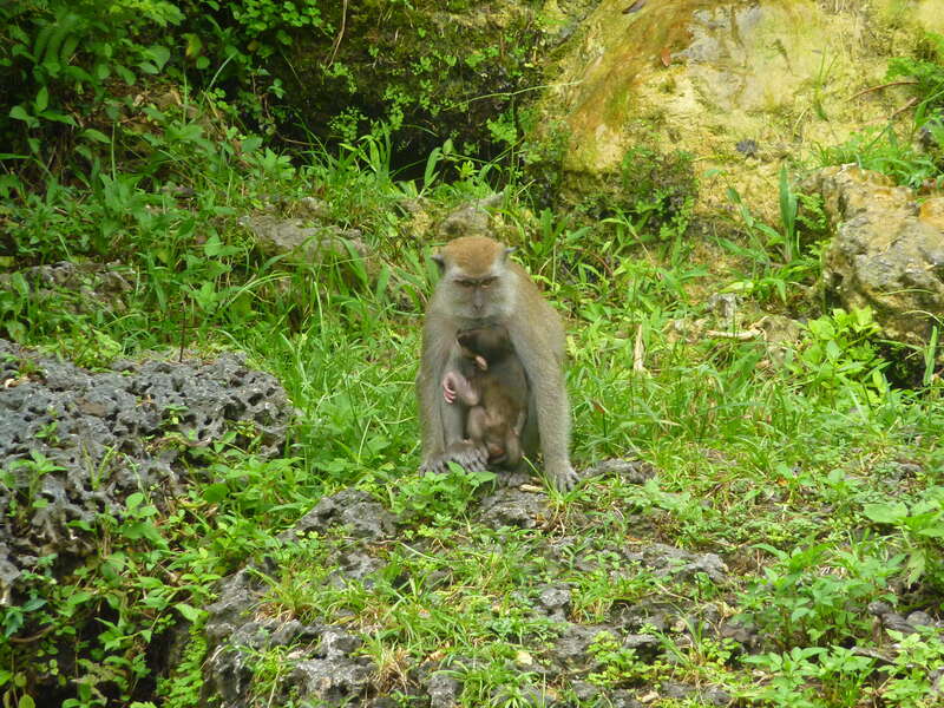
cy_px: 354
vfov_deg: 5.0
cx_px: 472
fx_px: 8181
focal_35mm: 300
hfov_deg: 6.6
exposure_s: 1/125
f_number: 4.9
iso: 250
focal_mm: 49.2
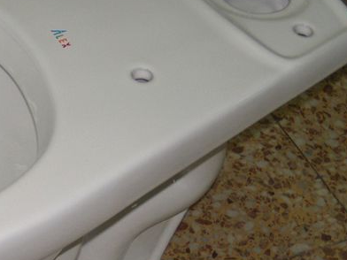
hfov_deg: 19.7
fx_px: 942
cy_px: 213
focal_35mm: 94
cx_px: -66
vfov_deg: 15.6
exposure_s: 1/30
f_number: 3.6
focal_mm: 6.4
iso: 80
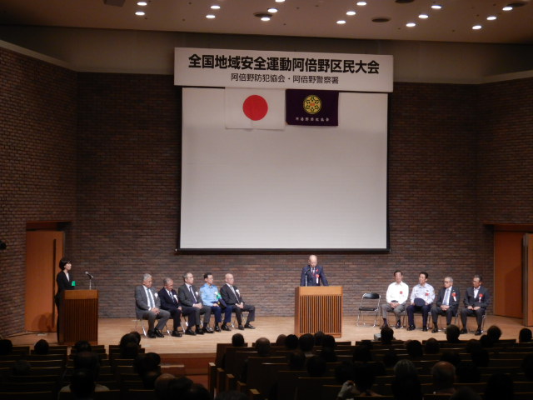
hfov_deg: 29.0
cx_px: 266
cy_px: 200
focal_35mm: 67
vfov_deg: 21.9
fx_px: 1032
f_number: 4.5
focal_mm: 12
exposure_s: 1/25
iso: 400
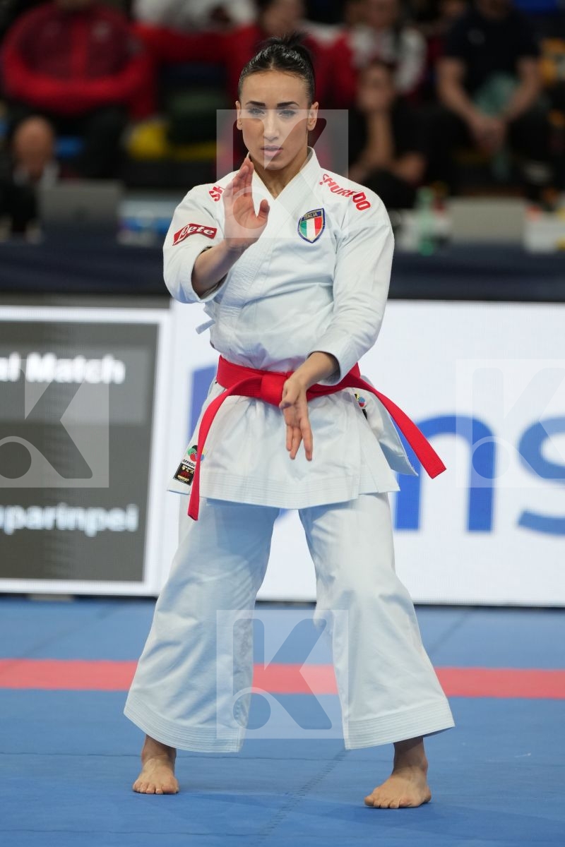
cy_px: 424
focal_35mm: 300
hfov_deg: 4.6
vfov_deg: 6.9
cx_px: 282
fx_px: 7062
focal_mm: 200
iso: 1000
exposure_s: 1/500
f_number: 2.8
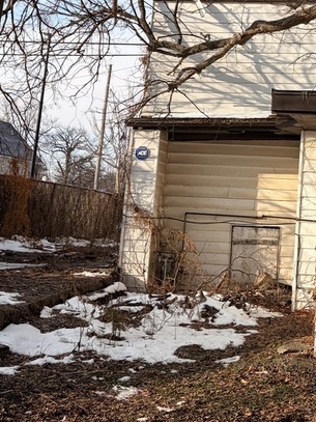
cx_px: 300
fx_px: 840
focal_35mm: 69
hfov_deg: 20.7
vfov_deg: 27.4
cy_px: 64
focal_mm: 5.96
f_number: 1.6
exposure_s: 1/3448
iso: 50
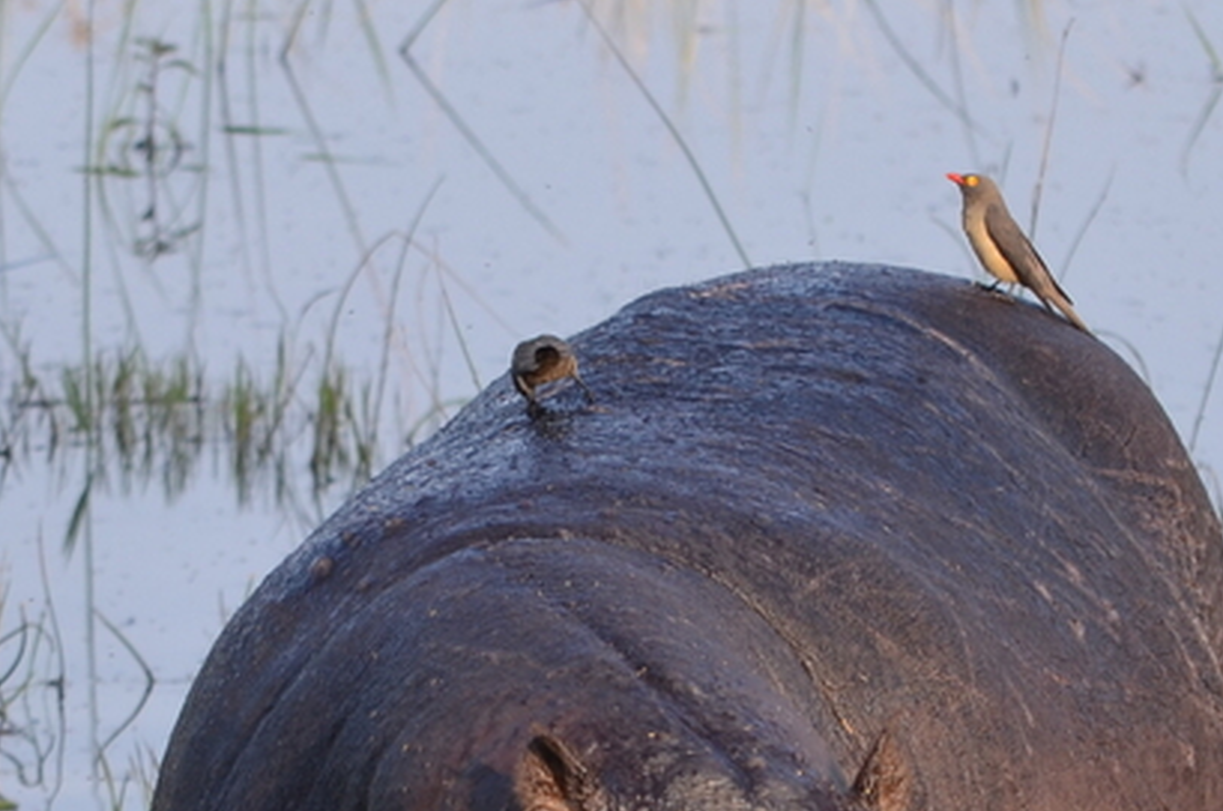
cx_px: 661
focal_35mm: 1034
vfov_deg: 1.3
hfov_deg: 2.0
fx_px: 35059
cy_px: 814
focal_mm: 220
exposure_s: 1/500
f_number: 5.6
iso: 280
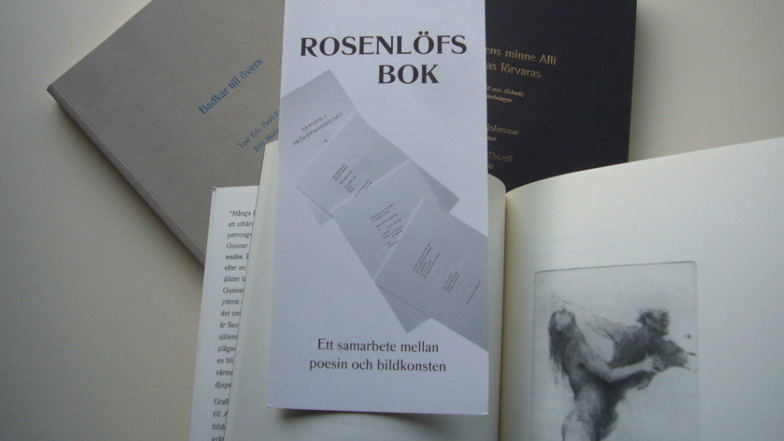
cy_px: 197
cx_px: 393
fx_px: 644
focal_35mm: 31
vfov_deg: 37.7
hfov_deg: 62.6
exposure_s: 1/60
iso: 80
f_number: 2.8
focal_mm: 4.6
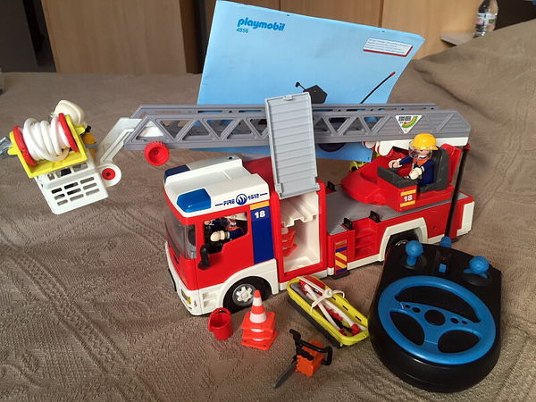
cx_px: 268
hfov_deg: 61.7
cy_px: 201
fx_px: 449
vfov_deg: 48.2
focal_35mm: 29
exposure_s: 1/33
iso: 40
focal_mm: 4.15
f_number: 2.2
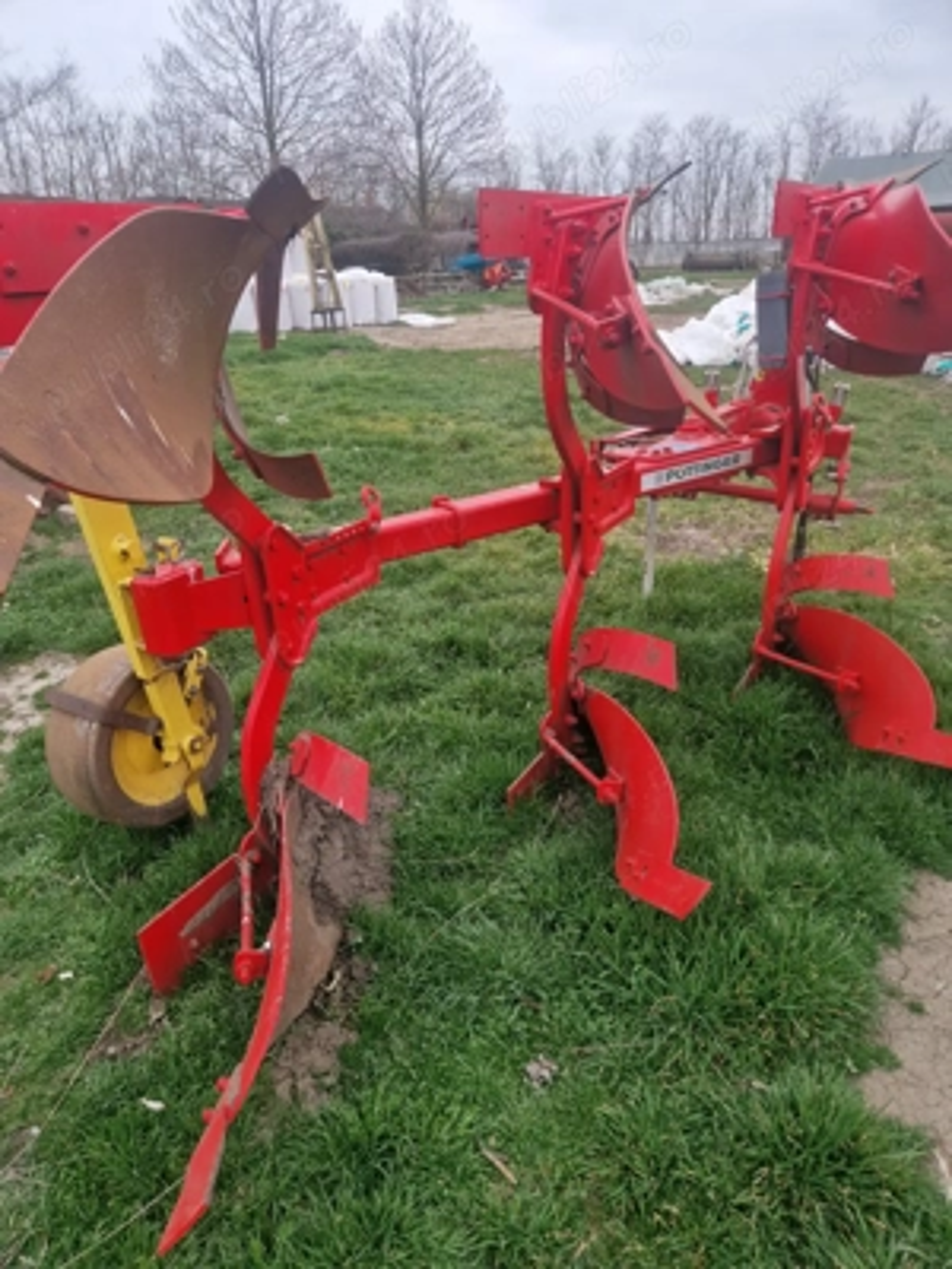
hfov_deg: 58.9
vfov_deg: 73.9
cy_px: 634
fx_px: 843
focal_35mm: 23
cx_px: 476
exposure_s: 1/50
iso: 50
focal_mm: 5.4
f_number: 1.8
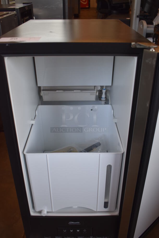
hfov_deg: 38.4
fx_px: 228
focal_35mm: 34
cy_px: 119
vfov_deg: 55.1
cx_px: 80
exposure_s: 1/250
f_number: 3.8
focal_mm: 23
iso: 640
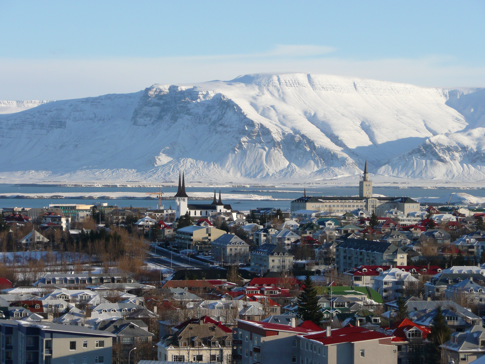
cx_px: 242
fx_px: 2214
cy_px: 182
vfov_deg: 9.4
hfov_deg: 12.5
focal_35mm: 158
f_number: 4.8
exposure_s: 1/400
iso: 100
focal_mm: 26
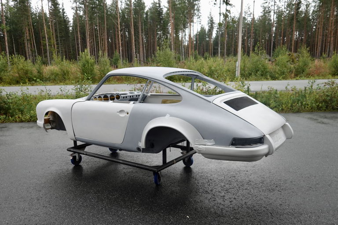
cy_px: 112
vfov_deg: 53.1
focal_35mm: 24
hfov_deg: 73.8
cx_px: 169
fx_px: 225
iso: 100
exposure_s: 1/80
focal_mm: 9
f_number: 2.8
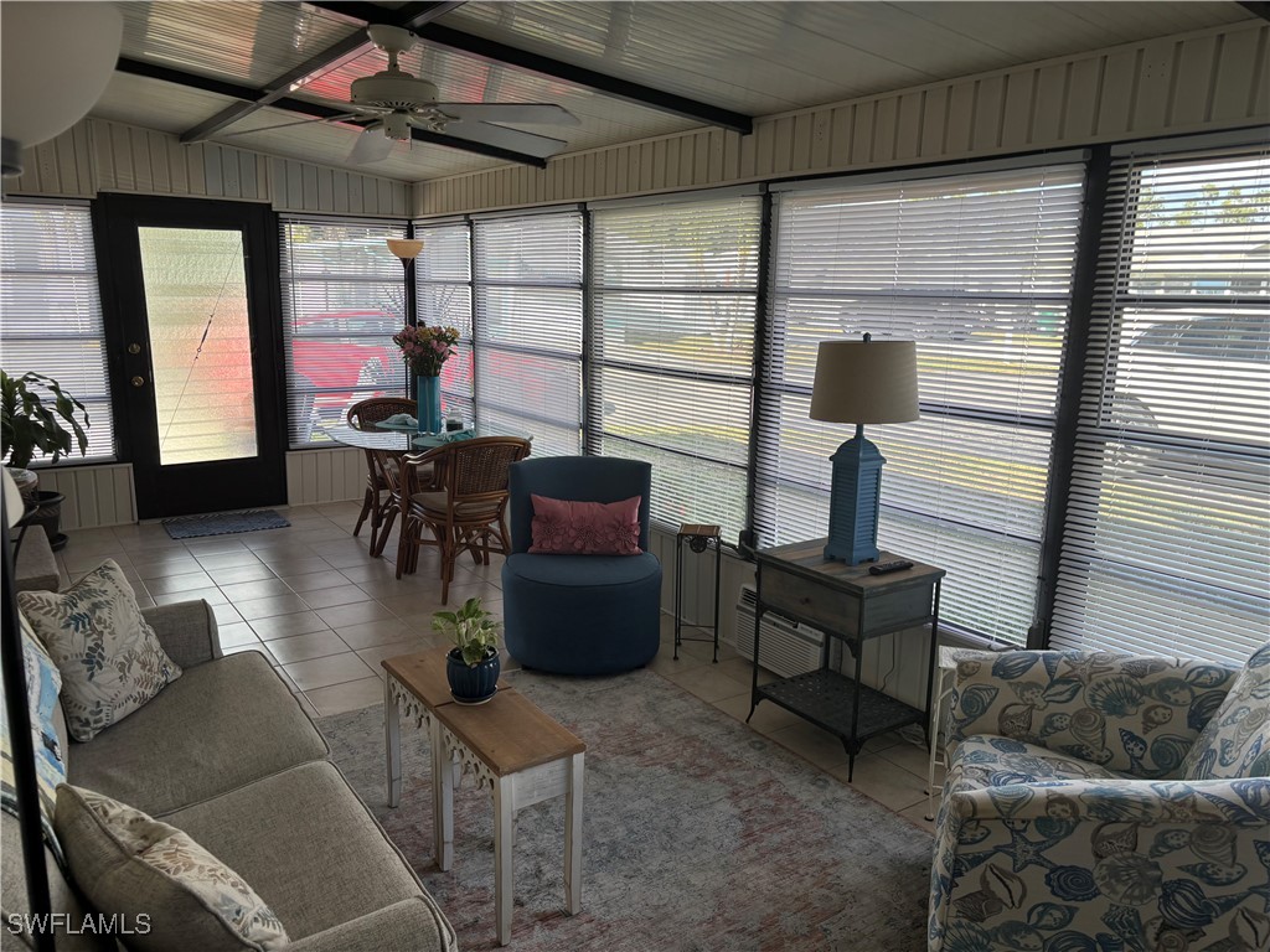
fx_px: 954
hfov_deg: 67.3
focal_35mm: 26
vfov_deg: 53.1
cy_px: 476
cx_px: 635
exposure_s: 1/302
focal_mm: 5.96
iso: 50
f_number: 1.6
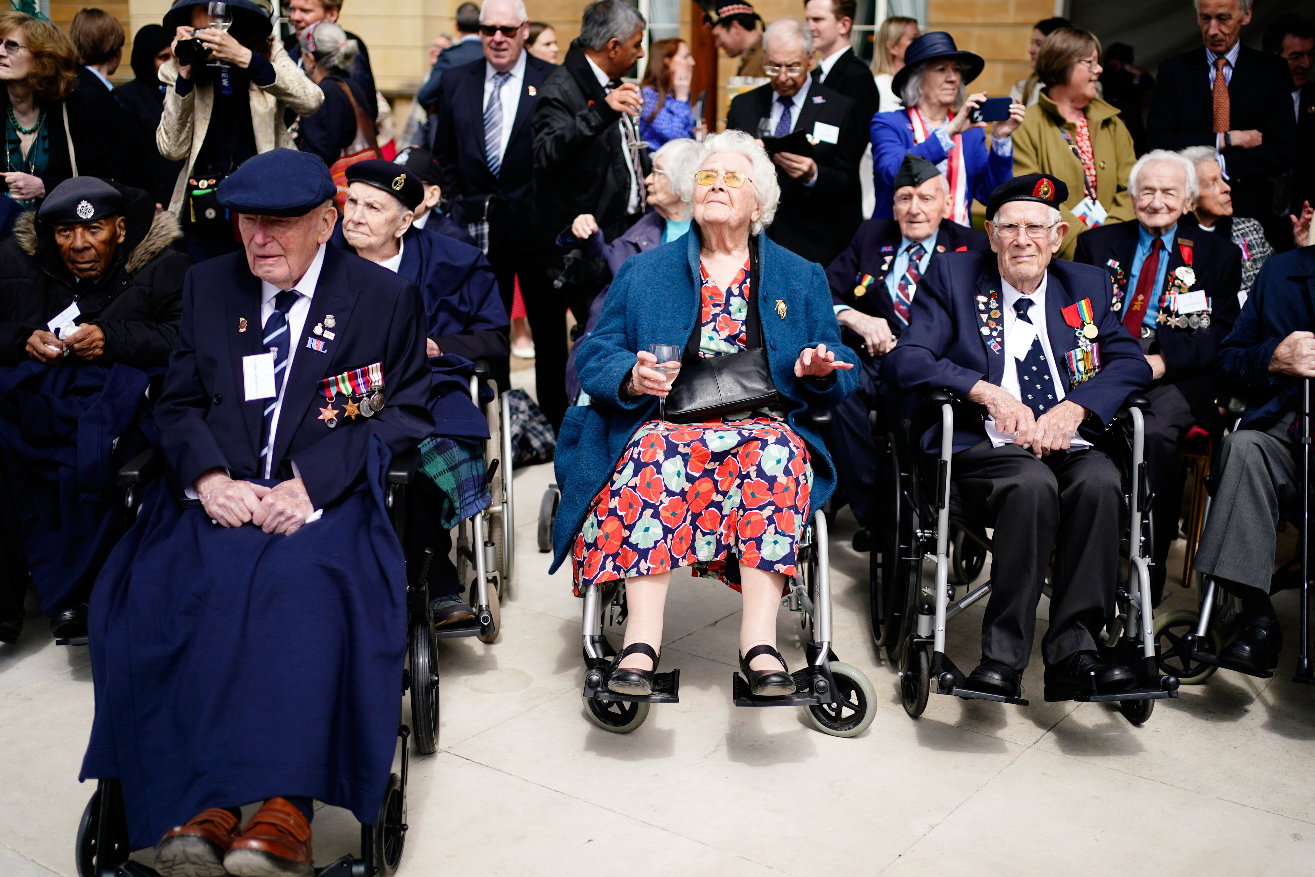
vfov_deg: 33.4
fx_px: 1461
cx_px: 717
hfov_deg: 48.4
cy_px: 437
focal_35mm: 40
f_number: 1.8
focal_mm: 35
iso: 200
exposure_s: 1/6400
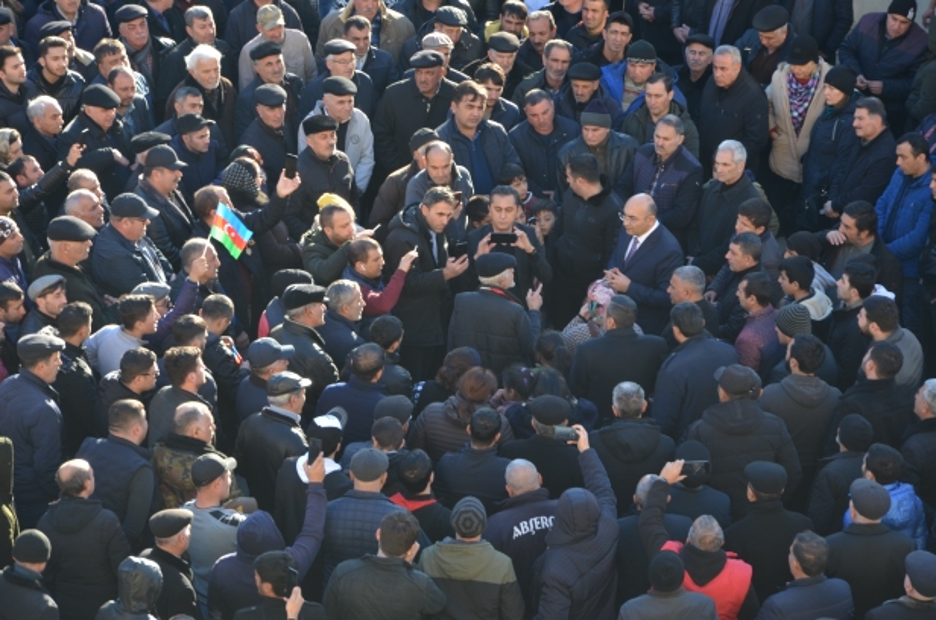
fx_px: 4087
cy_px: 310
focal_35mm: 158
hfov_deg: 13.1
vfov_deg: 8.7
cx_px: 468
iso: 125
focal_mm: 105
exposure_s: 1/50
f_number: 9
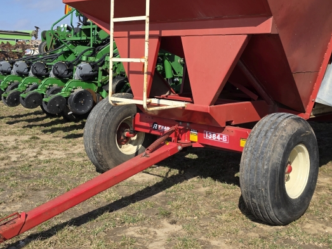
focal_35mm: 45
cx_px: 192
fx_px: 432
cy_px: 73
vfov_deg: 31.8
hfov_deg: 41.9
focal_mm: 6.3
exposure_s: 1/6355
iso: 80
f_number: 1.7
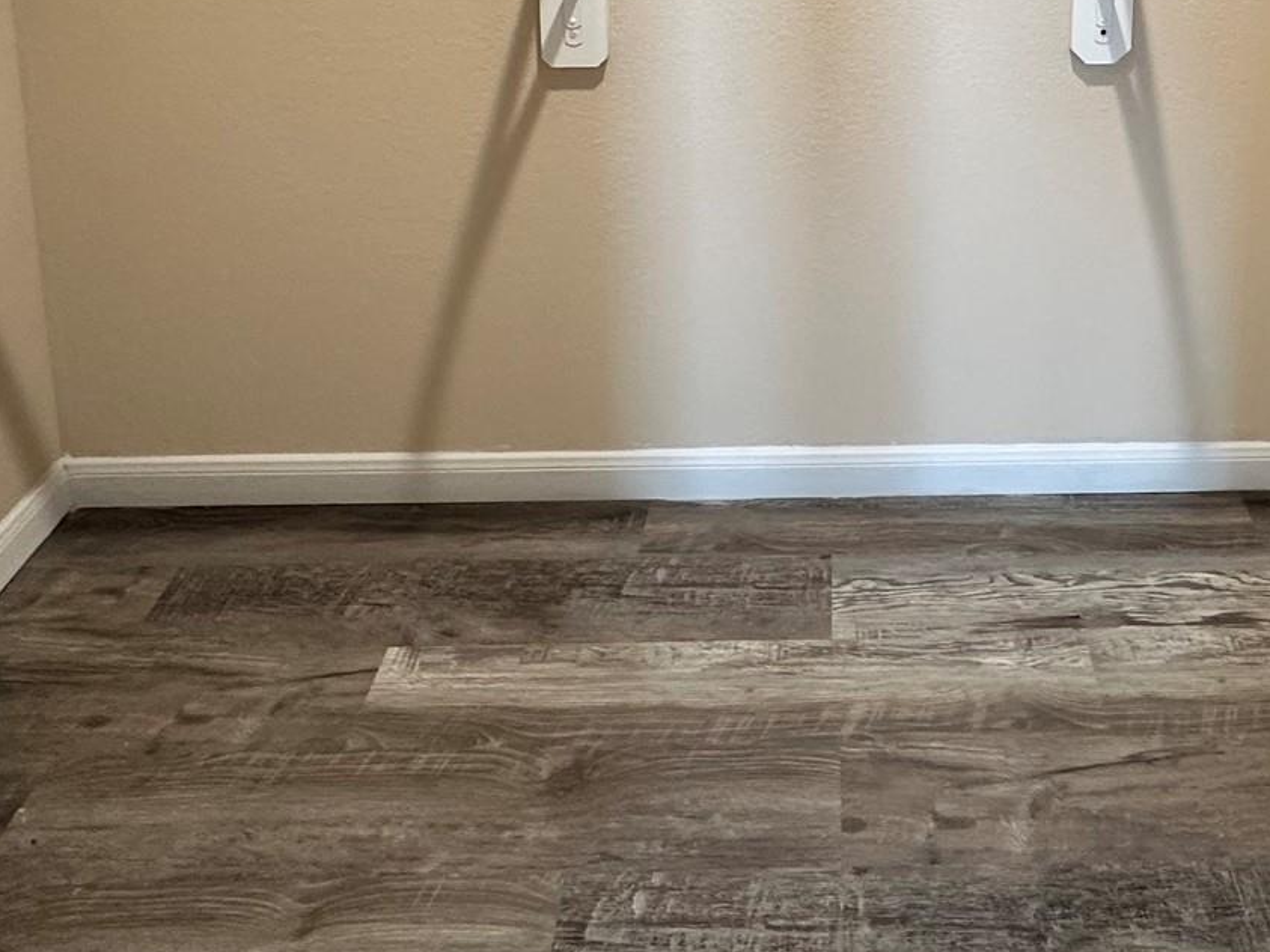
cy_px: -142
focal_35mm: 34
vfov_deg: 34.8
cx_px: 889
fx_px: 1247
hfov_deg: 52.5
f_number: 2.2
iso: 250
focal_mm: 2.22
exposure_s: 1/60
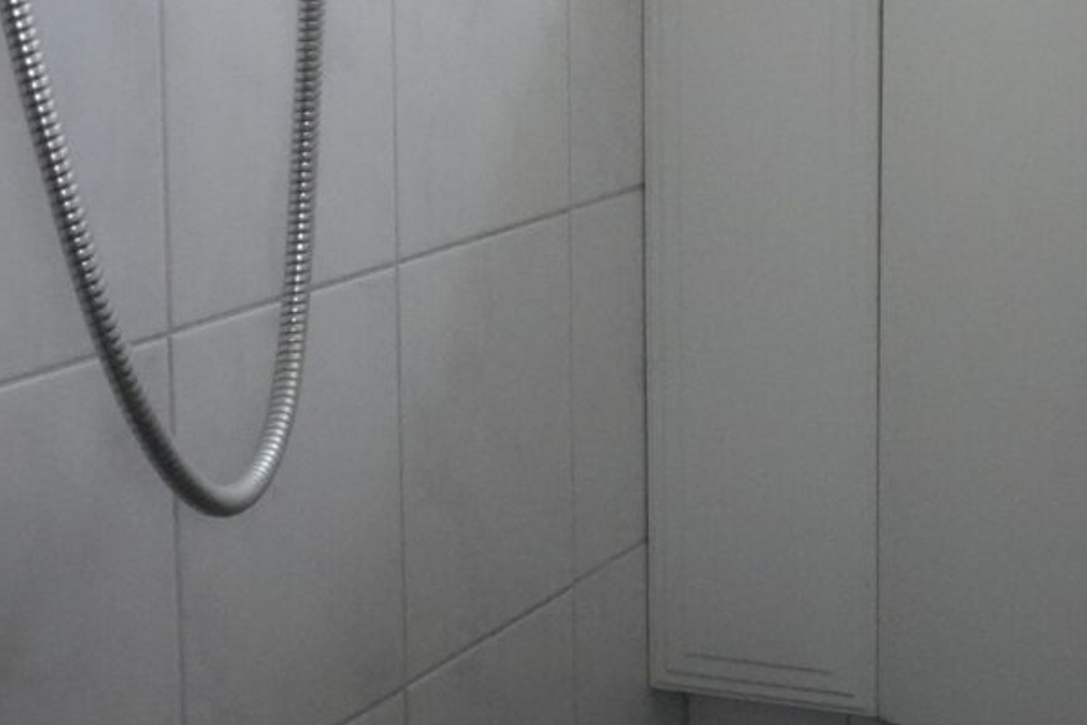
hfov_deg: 24.3
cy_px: 53
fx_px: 2415
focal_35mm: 80
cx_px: 1080
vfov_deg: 16.8
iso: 5000
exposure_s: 1/20
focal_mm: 16
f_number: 16
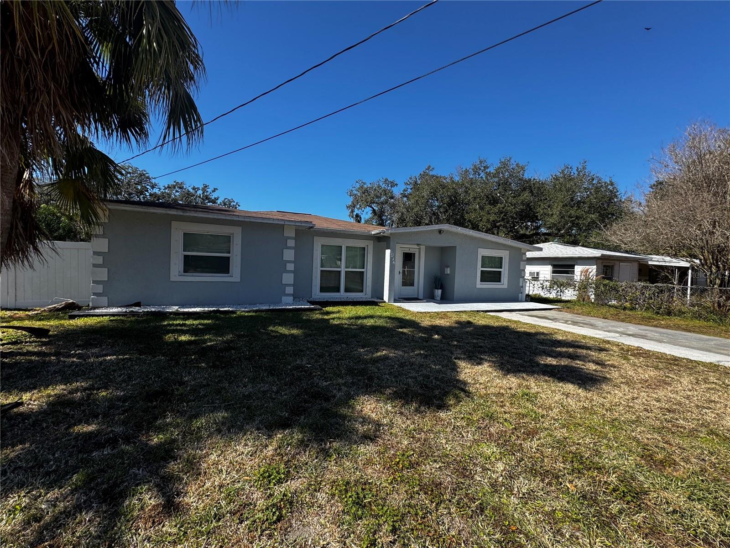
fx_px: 295
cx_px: 365
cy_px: 274
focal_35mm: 14
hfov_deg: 102.1
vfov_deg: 85.7
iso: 40
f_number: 2.2
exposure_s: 1/1006
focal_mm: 2.22
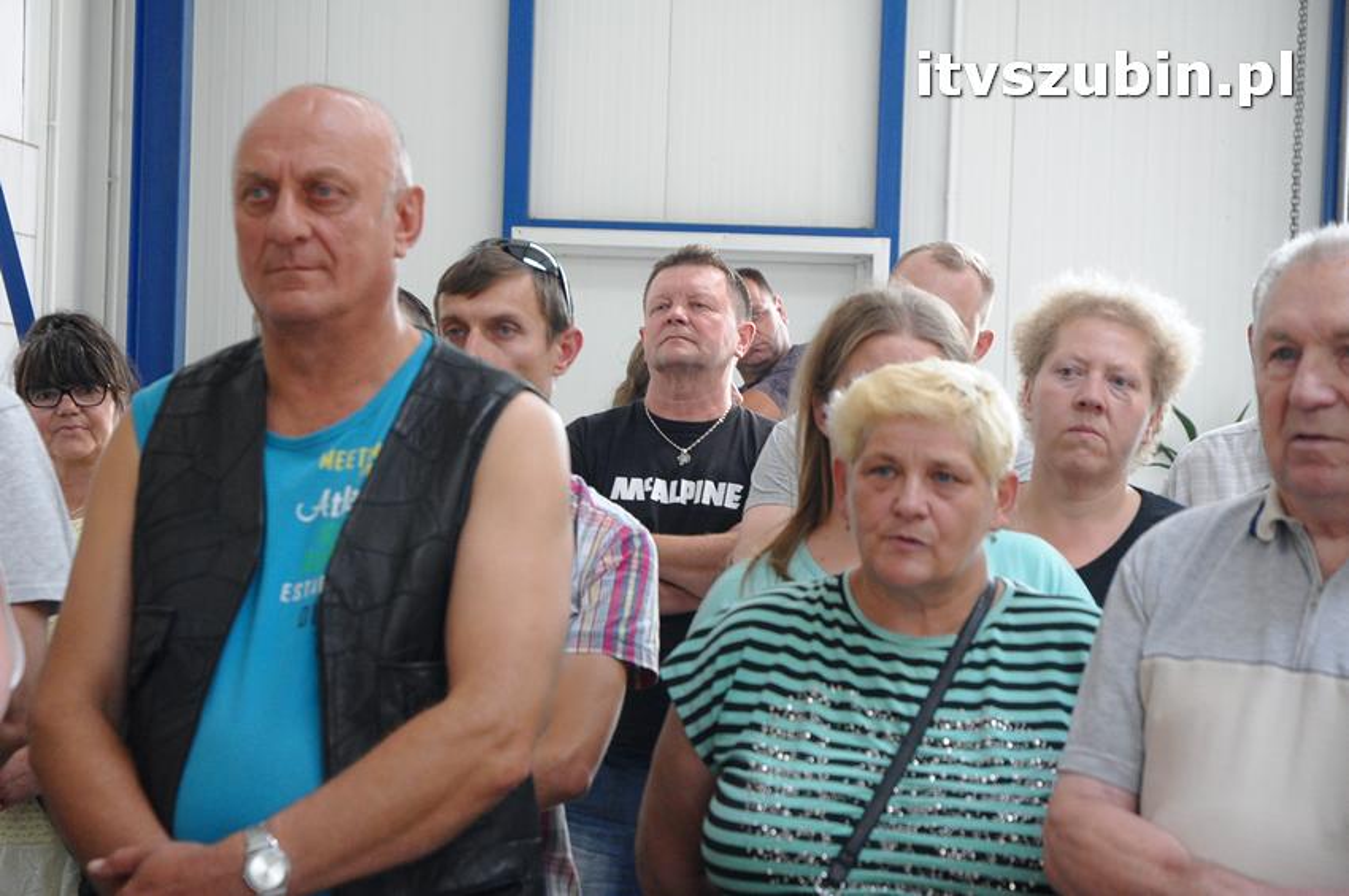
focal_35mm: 105
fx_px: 3931
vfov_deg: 13.0
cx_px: 674
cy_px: 448
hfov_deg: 19.5
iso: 1600
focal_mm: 70
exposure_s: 1/125
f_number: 7.1
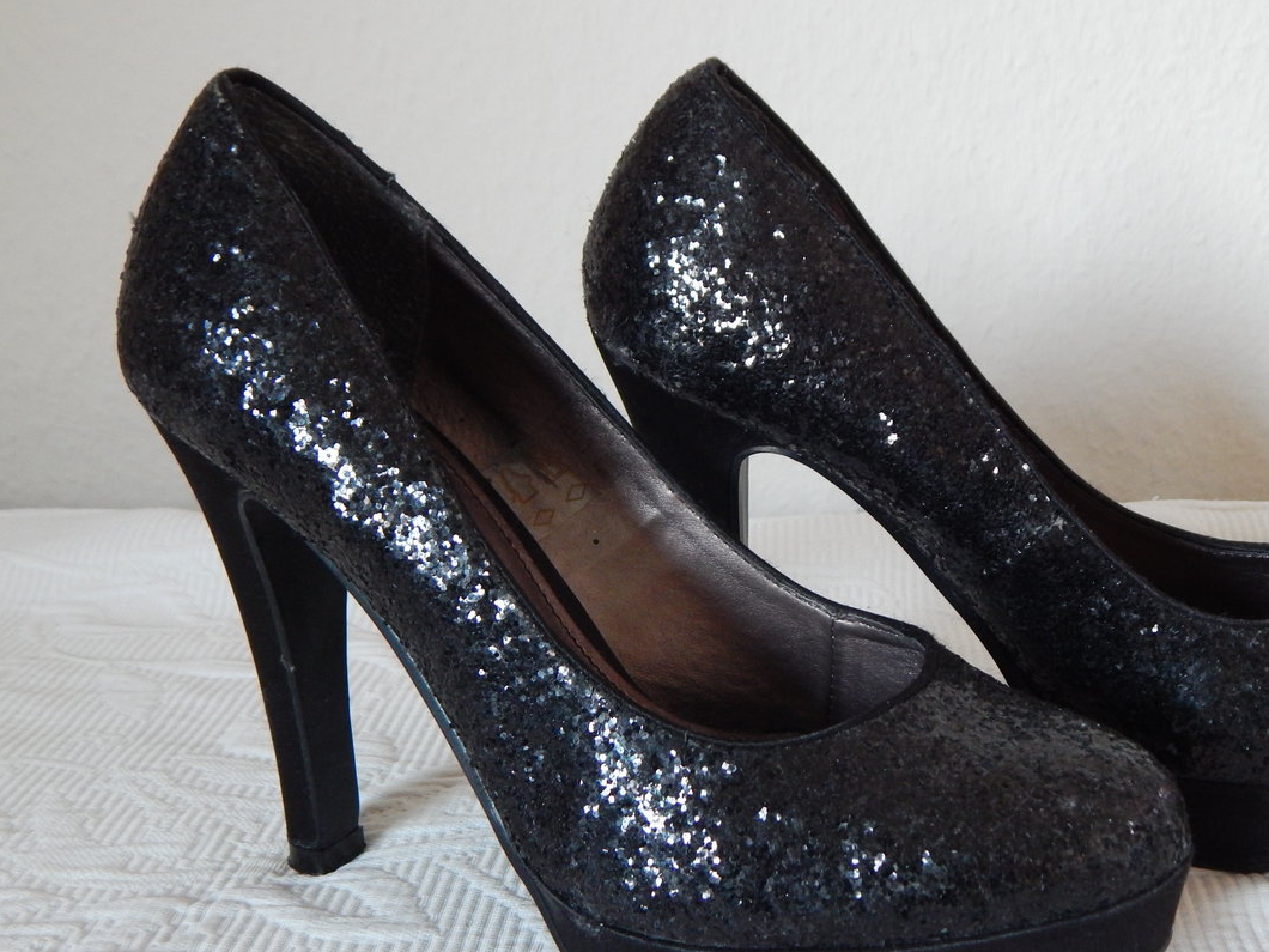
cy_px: 544
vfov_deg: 32.8
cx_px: 775
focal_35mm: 44
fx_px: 1613
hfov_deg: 42.7
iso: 400
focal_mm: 6.1
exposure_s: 1/20
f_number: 3.3
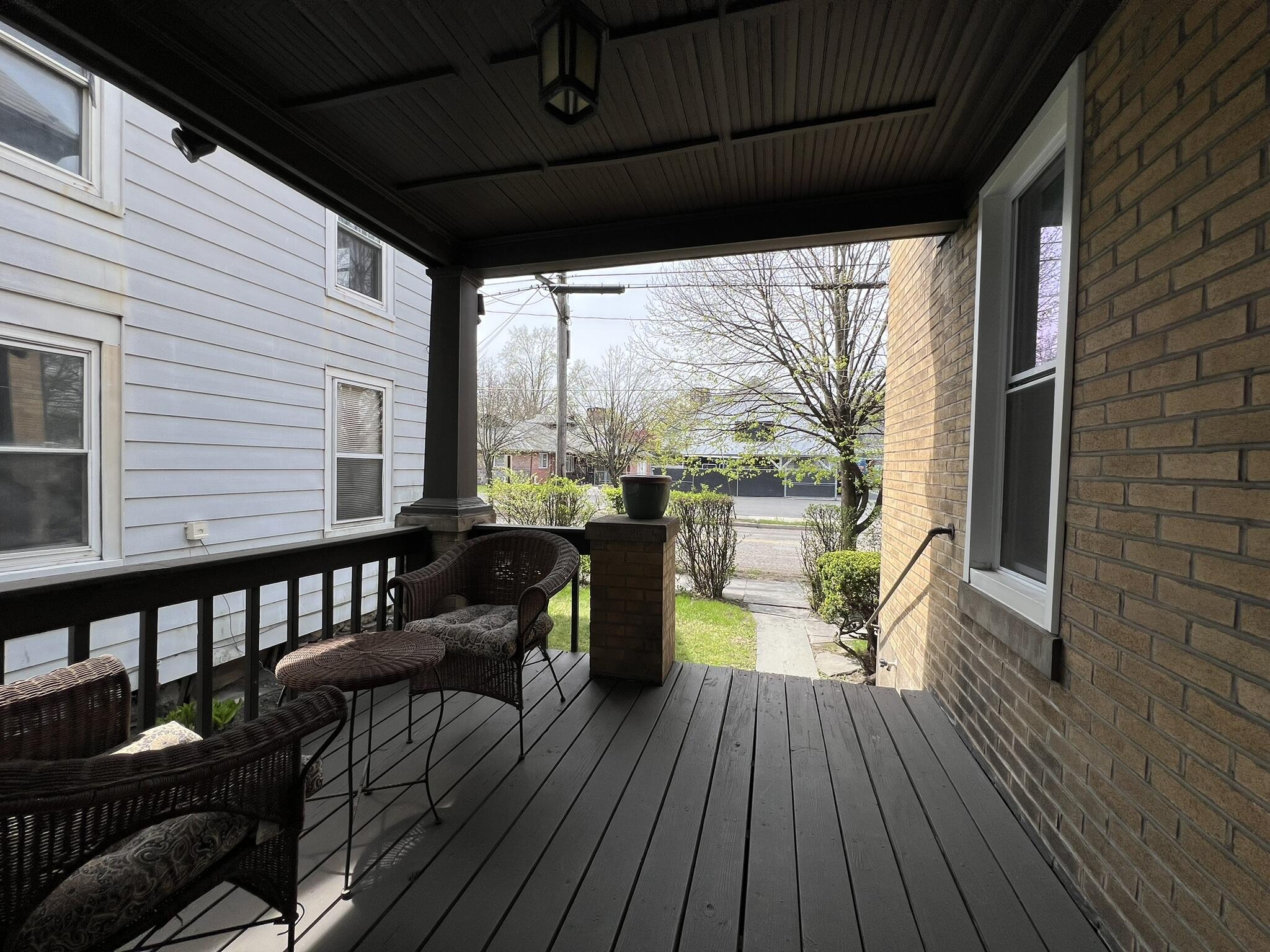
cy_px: 476
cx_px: 635
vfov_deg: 89.9
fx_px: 477
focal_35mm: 13
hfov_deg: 106.2
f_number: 1.8
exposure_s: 1/1004
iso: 32
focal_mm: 1.57
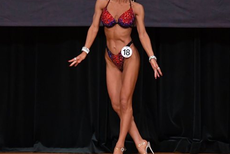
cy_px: 64
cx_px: 132
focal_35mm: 477
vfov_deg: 2.9
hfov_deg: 4.3
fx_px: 3048
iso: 4000
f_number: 5.6
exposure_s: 1/400
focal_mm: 200
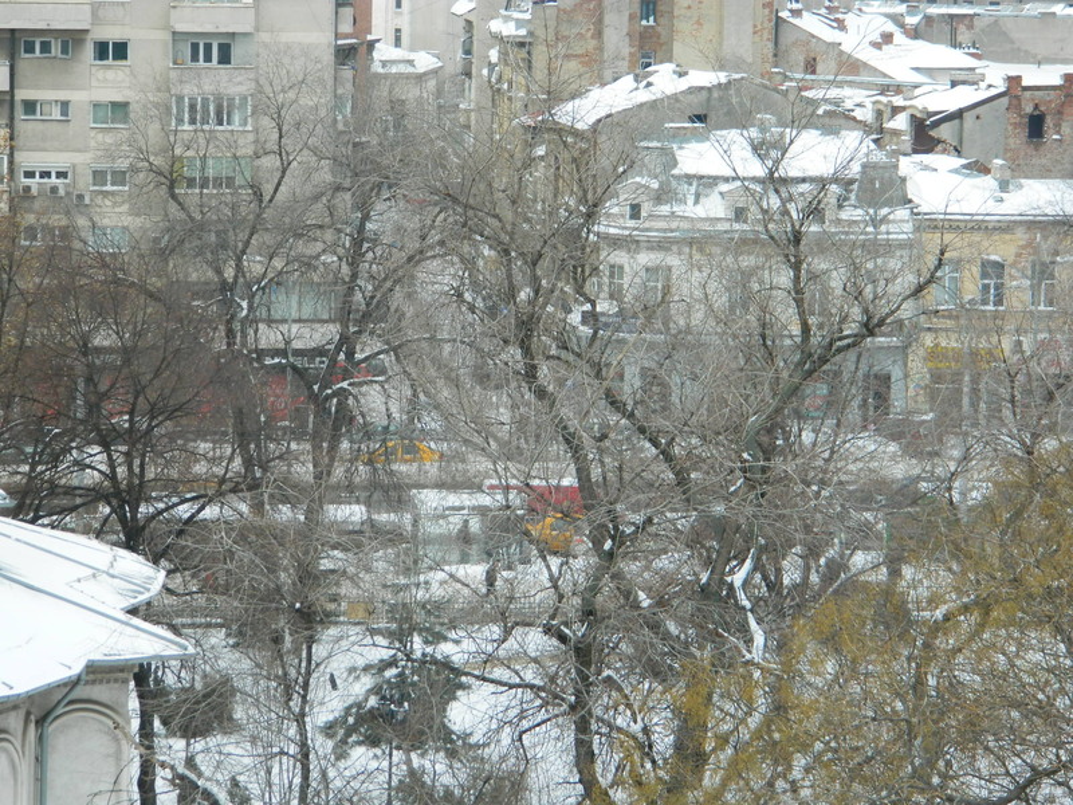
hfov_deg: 13.2
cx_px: 536
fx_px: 4650
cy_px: 402
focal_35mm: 150
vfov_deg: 9.9
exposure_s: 1/200
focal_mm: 27
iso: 80
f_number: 4.9
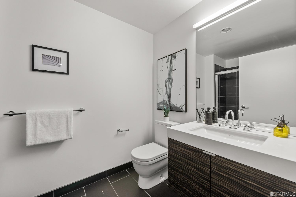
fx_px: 115
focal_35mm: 14
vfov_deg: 81.2
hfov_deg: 104.3
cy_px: 98
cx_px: 148
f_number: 6.3
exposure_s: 1/13
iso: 125
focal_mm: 14
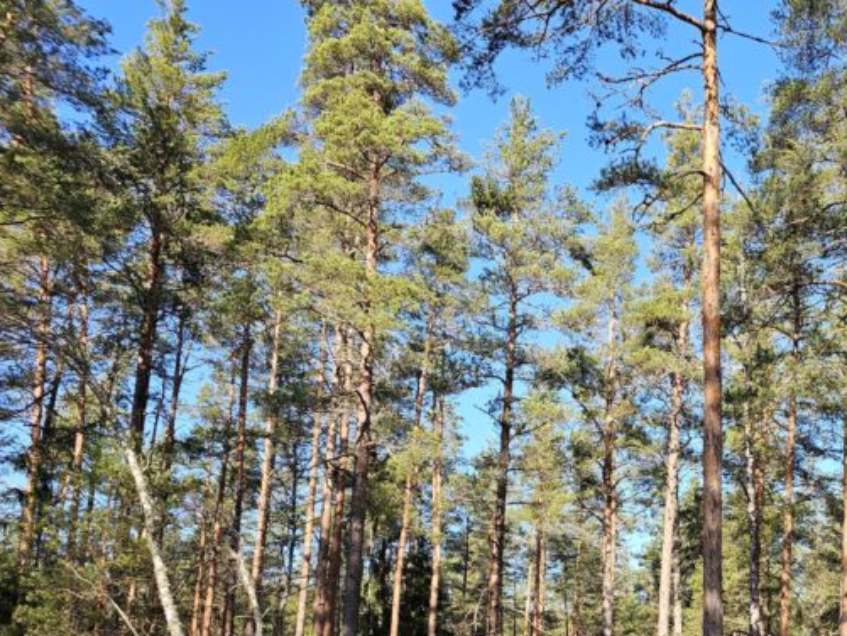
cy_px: 609
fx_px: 1150
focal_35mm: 47
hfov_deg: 38.2
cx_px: 734
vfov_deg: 29.2
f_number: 1.7
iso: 10
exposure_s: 1/220
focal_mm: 6.3
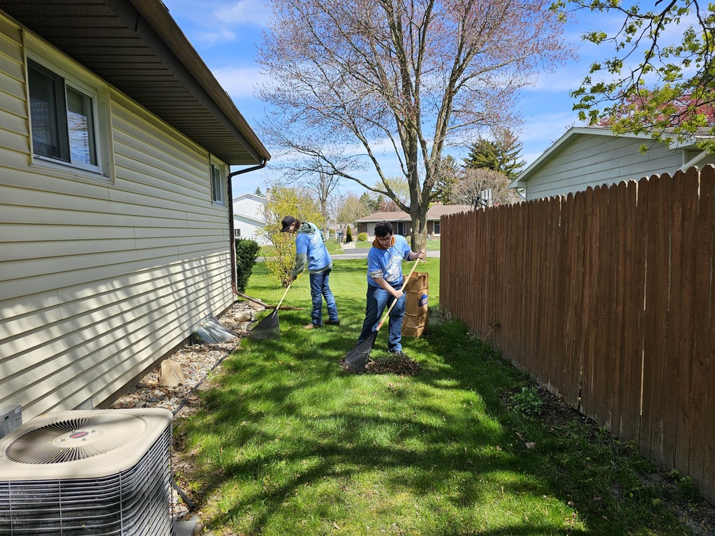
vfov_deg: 58.9
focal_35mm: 23
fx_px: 475
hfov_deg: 73.9
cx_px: 358
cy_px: 268
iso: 10
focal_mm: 6.3
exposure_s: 1/501
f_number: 1.7
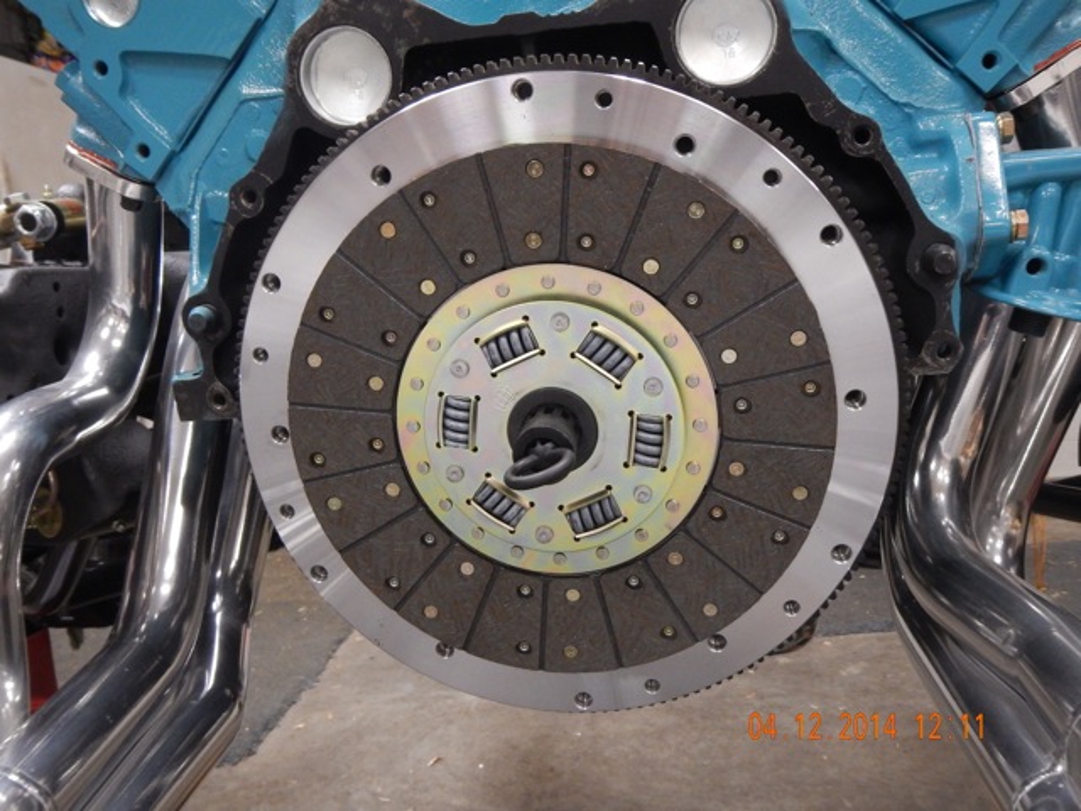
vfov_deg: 42.9
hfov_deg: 55.4
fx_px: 1031
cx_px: 540
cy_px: 406
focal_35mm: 33
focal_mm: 5.9
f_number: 3.9
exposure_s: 1/15
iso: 400
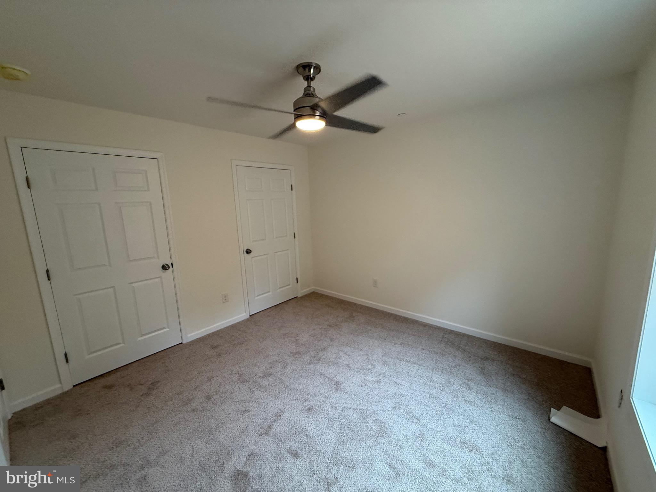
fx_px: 265
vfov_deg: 85.7
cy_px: 246
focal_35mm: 14
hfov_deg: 102.1
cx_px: 328
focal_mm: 2.22
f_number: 2.2
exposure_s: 1/120
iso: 320
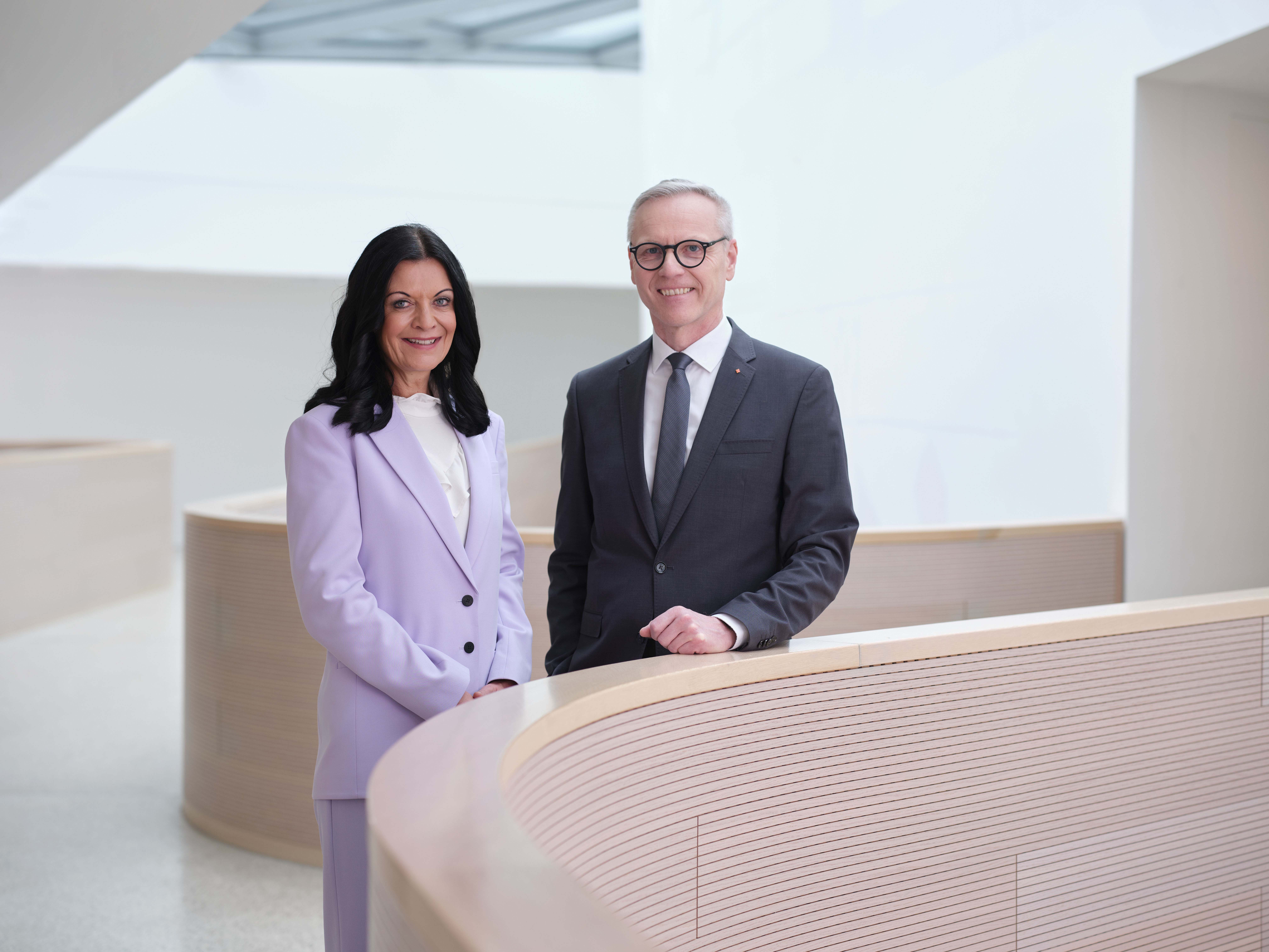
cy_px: 476
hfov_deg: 30.7
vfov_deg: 23.3
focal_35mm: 63
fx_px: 2309
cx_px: 634
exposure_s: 1/100
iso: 200
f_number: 3.2
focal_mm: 80
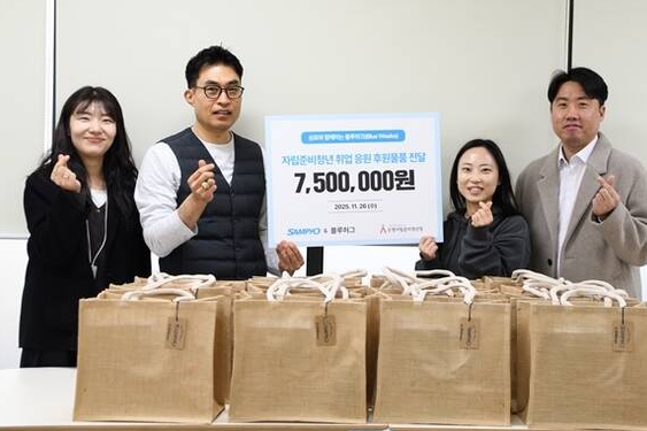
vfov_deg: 23.4
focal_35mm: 58
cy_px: 191
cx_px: 364
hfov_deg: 34.4
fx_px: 1042
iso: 560
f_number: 4.5
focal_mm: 34
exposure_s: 1/50
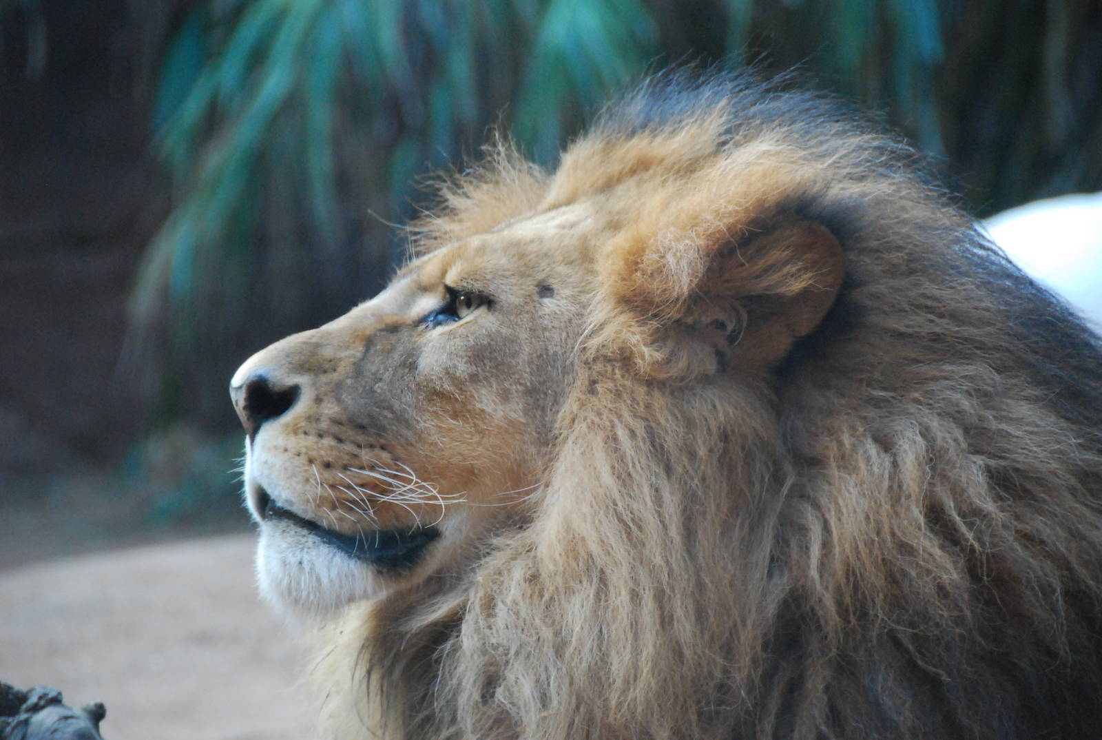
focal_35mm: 300
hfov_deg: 6.9
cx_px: 551
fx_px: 9202
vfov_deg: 4.6
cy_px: 370
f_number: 5.6
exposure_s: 1/80
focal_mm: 200
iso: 1600
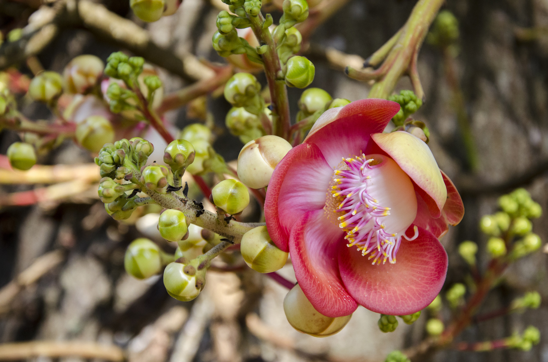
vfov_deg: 15.6
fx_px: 1321
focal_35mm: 87
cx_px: 274
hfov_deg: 23.4
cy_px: 181
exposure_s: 1/125
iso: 720
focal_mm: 58
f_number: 5.6
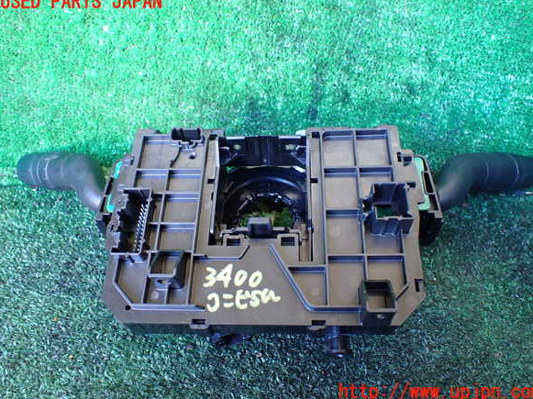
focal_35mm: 31
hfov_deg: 58.4
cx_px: 271
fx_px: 477
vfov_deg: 45.4
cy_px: 197
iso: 800
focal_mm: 5.4
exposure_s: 1/40
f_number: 2.3
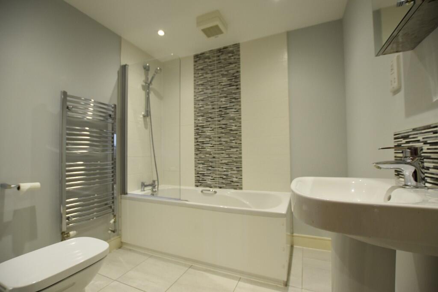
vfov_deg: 77.3
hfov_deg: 100.4
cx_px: 219
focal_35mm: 15
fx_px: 183
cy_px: 146
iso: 400
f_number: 4.5
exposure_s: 1/80
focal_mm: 10
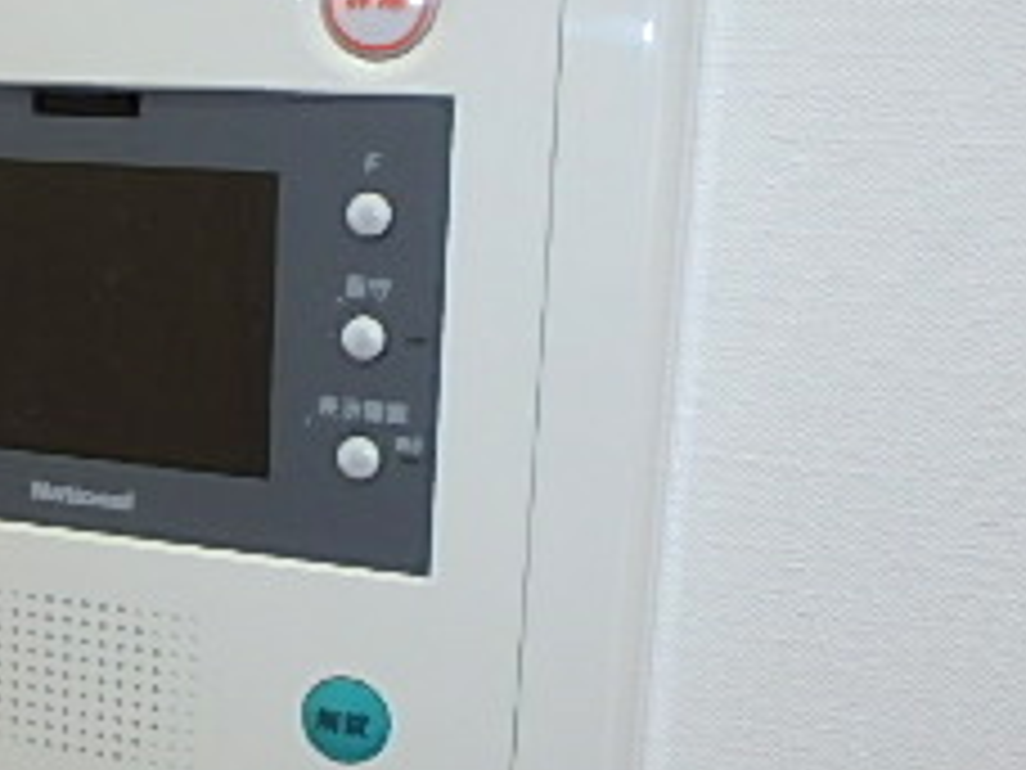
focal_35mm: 59
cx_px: 122
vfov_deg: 24.8
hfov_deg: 31.3
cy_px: 446
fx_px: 1749
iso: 160
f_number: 3.5
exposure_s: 1/40
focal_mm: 3.7
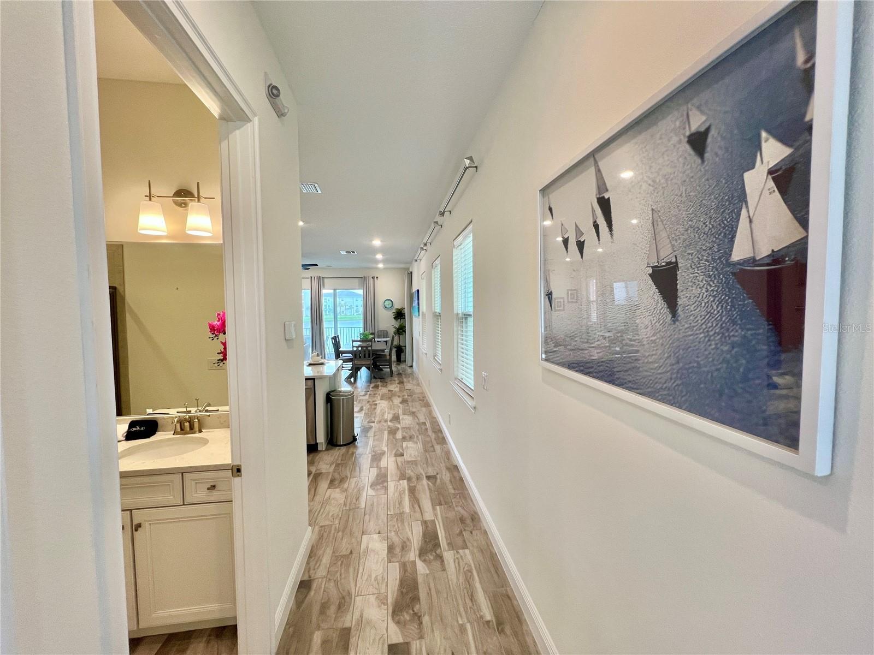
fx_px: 328
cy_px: 328
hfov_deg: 106.2
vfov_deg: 89.9
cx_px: 437
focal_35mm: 13
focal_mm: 1.57
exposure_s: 1/120
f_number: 1.8
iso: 125
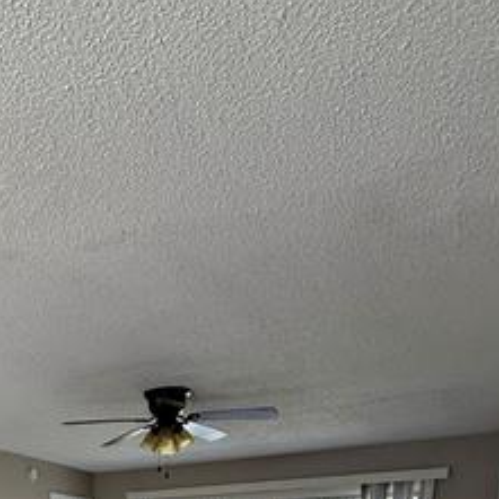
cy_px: 677
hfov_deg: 36.7
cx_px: 50
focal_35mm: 43
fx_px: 701
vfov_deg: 29.7
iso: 320
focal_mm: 2.22
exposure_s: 1/99
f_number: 2.2
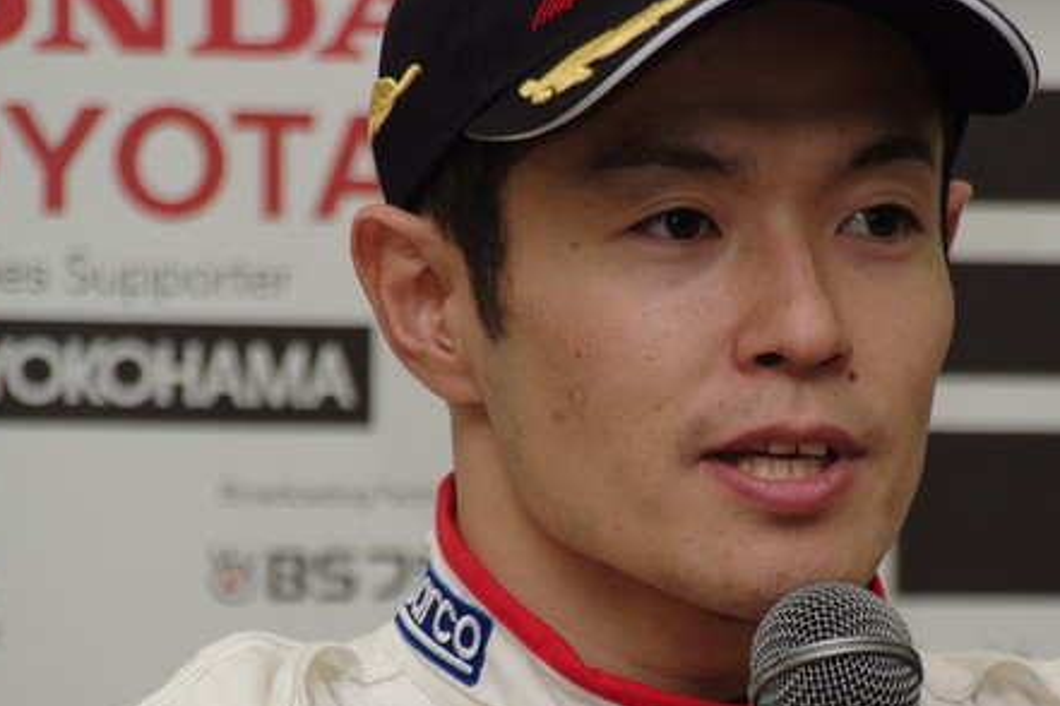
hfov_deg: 4.2
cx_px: 757
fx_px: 14427
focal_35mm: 490
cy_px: 454
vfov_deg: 2.8
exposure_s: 1/125
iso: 400
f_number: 5.6
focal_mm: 200
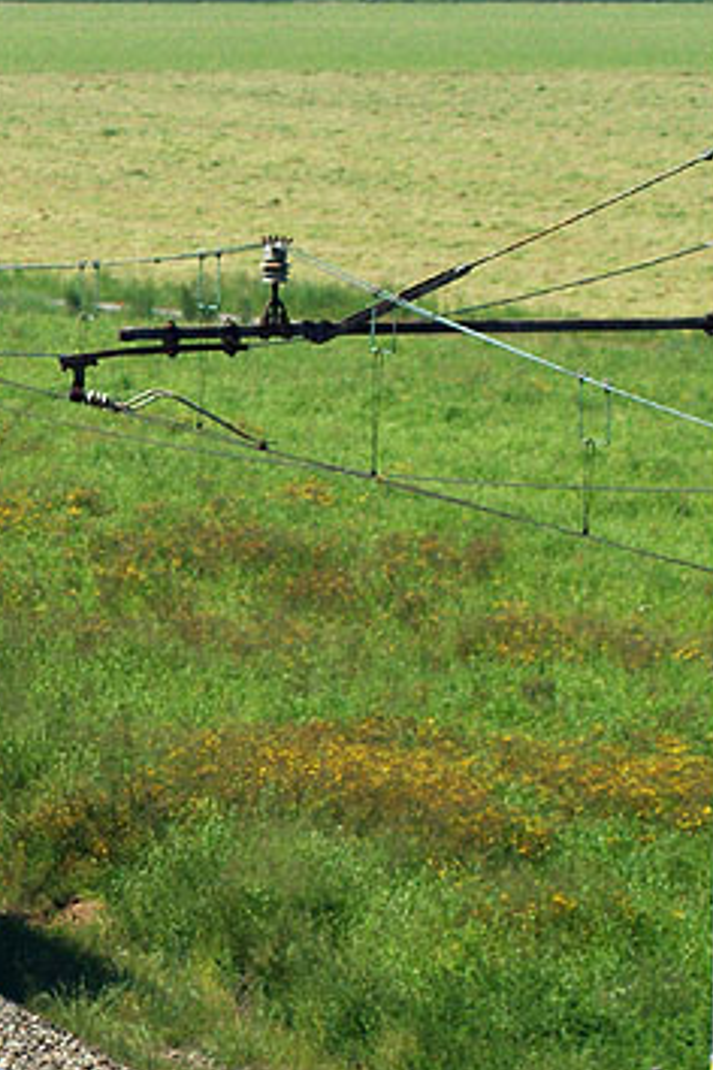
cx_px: -529
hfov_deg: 4.2
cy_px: 707
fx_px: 9668
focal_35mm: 325
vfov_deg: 6.3
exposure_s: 1/640
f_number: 5.6
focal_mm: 75
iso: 200
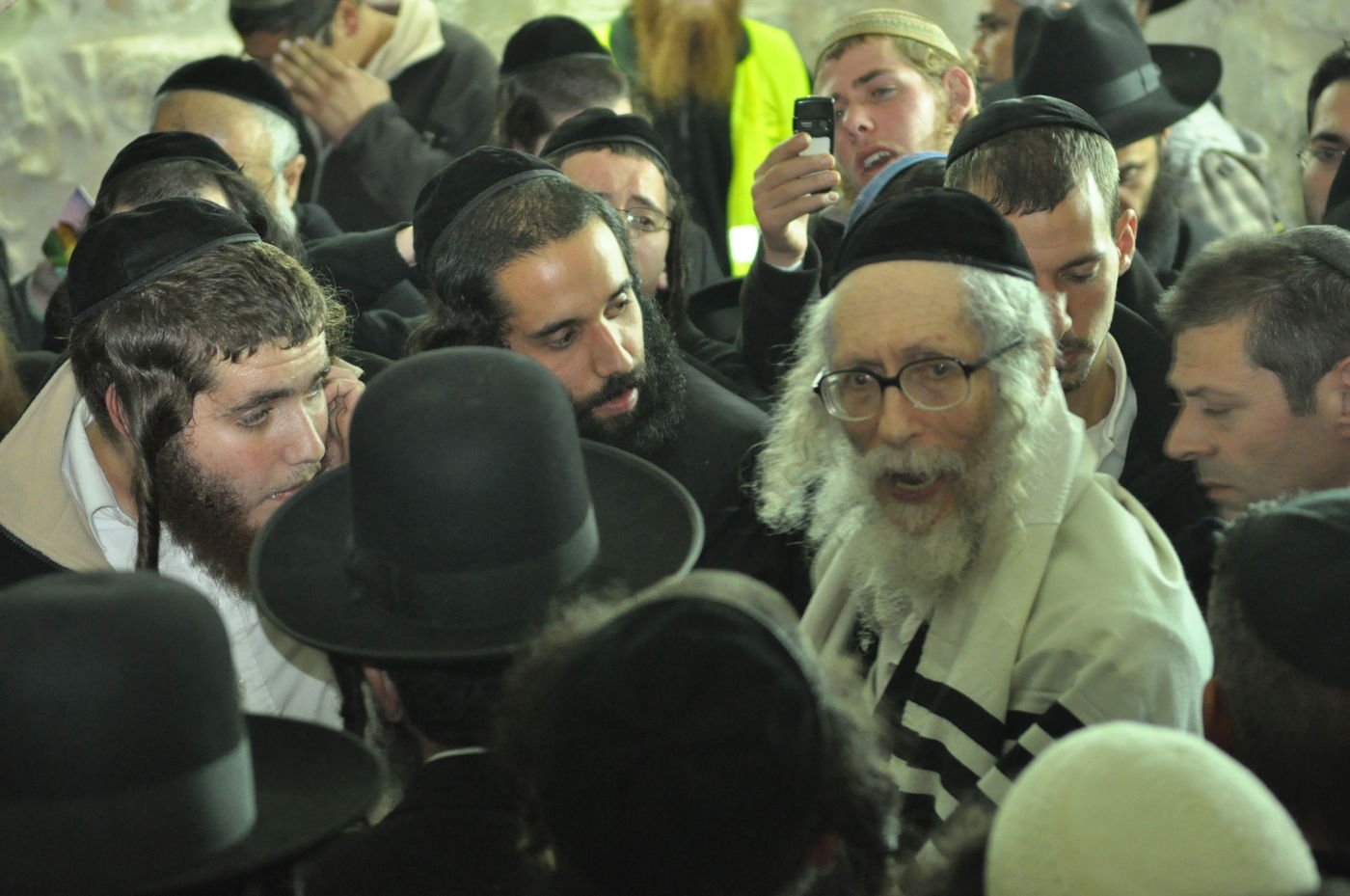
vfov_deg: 16.5
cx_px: 675
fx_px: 3089
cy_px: 448
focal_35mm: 82
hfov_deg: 24.7
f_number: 2.8
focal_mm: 55
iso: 2000
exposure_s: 1/60
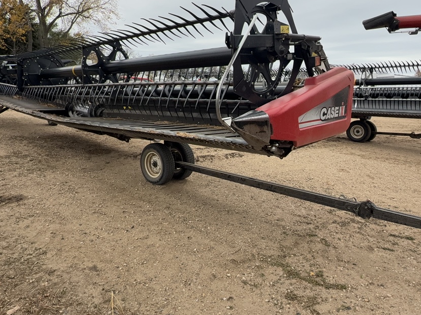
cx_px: 203
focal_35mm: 26
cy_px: 123
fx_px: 316
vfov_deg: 52.6
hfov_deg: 67.3
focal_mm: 2.22
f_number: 2.2
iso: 20
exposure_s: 1/362
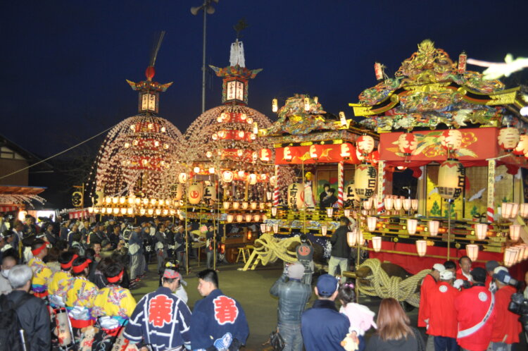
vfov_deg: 43.5
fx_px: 439
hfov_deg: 62.0
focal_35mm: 30
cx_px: 264
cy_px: 176
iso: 800
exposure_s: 1/13
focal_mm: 20
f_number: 3.8
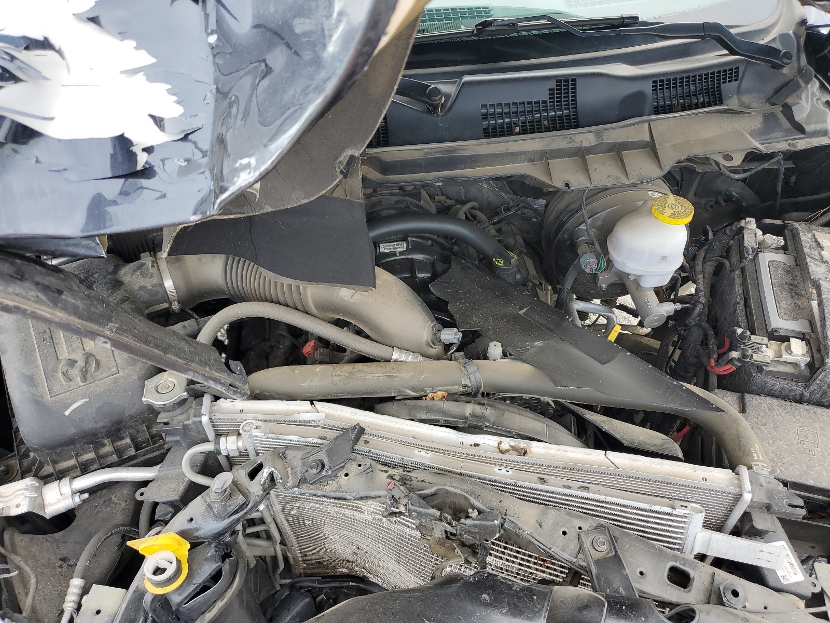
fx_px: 623
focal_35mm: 26
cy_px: 312
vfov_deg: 53.1
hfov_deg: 67.3
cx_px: 415
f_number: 1.5
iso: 50
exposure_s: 1/370
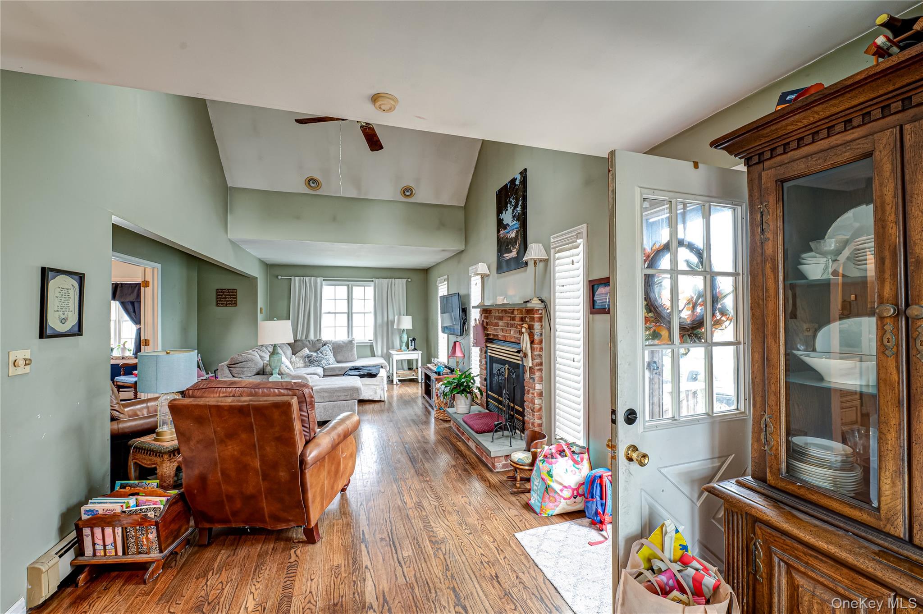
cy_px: 307
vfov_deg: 81.1
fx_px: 359
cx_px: 462
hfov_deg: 104.3
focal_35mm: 14
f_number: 8
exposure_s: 1/6
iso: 400
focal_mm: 14
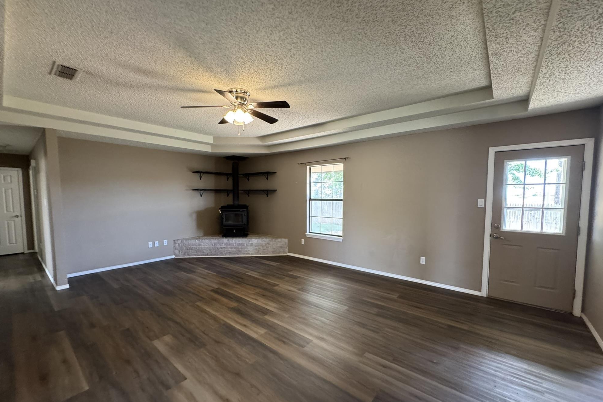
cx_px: 294
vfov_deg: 77.3
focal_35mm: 15
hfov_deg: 100.4
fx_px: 251
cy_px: 211
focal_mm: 2.22
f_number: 2.2
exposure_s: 1/60
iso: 320
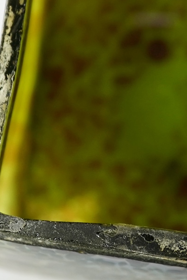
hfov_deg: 10.2
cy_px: 94
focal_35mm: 134
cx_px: 175
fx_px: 1043
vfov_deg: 15.3
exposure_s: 1/125
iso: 1250
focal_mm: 30
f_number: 5.6
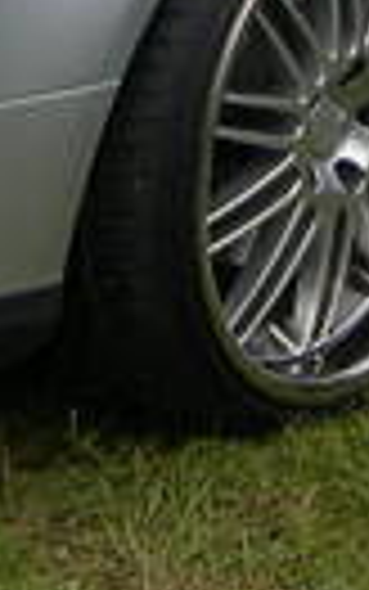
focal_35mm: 246
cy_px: -293
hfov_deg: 5.3
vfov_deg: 8.3
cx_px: 171
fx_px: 3954
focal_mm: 8
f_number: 7.6
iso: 100
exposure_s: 1/224
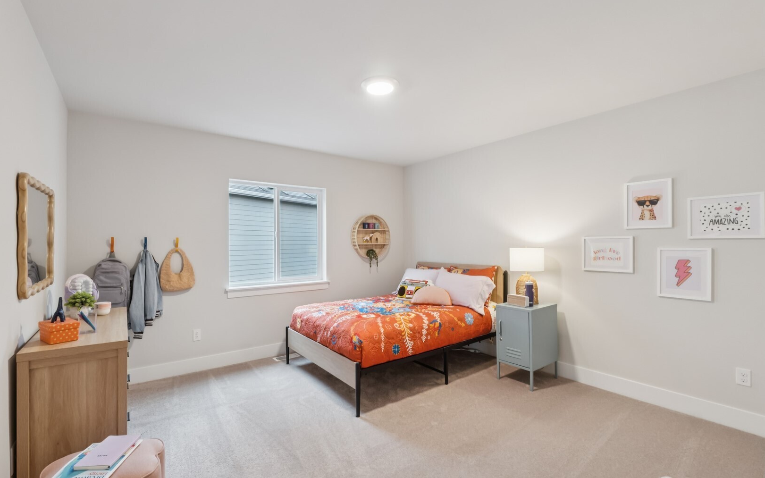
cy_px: 239
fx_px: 334
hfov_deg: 97.8
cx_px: 369
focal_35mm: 16
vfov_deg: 71.3
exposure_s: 1/4
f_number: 9
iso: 250
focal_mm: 10
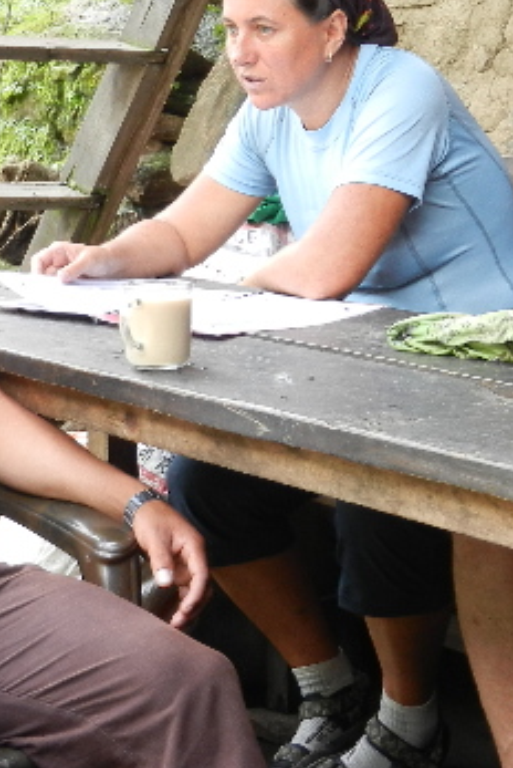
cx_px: 371
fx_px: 1941
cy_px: 115
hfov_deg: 15.0
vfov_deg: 22.0
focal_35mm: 91
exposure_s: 1/60
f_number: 4
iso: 160
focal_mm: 6.9
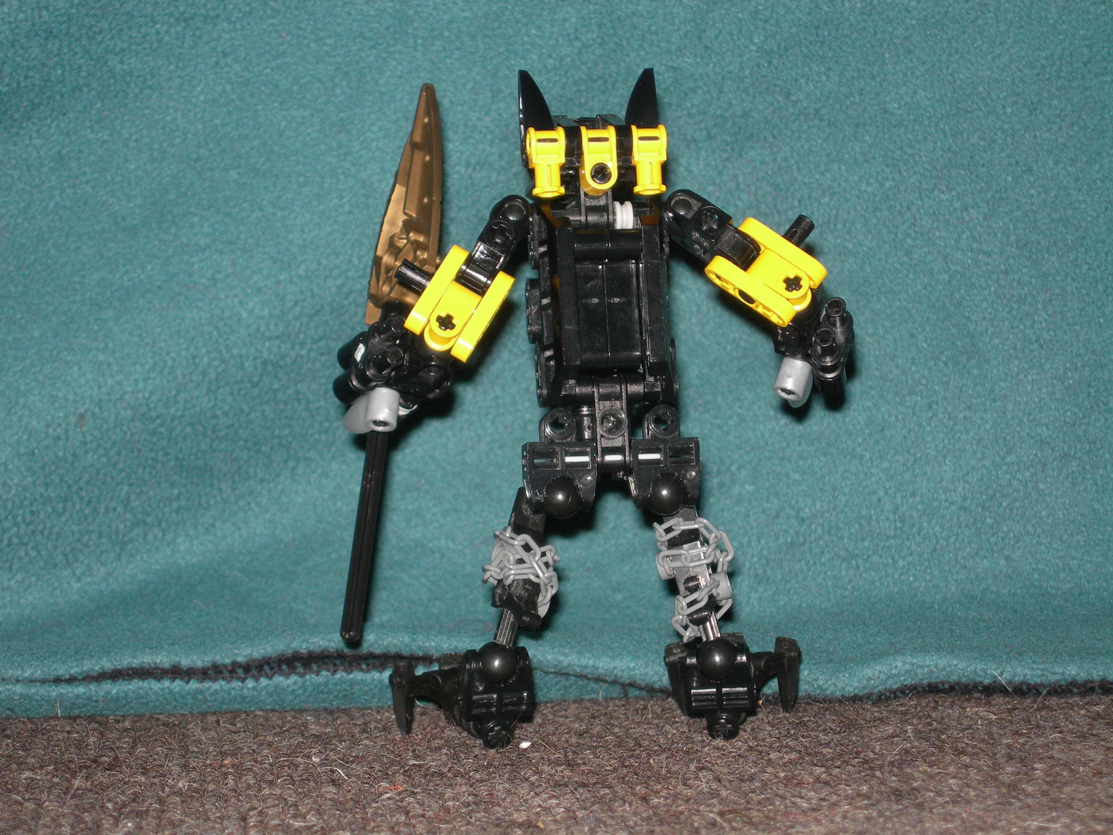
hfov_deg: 17.4
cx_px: 556
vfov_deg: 13.1
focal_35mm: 113
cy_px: 418
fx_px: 3633
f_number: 4.9
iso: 55
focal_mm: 23.4
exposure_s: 1/60.1
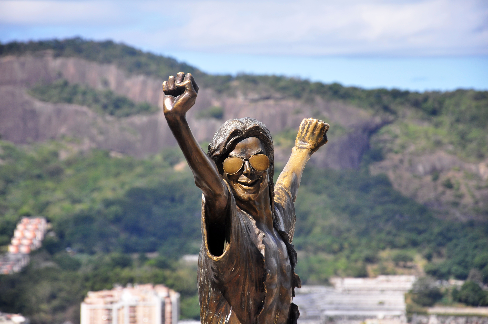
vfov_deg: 8.7
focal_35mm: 158
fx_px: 2132
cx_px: 244
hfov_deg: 13.1
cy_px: 162
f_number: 6.3
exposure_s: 1/640
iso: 200
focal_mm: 105
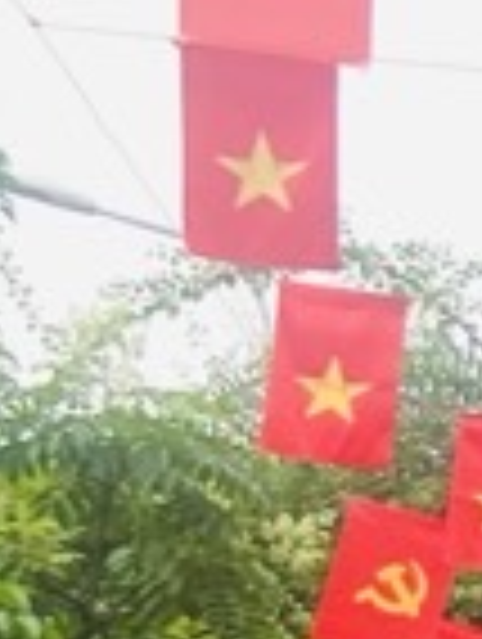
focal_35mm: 187
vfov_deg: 10.2
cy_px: 968
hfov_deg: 6.9
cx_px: 1572
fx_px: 3461
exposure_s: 1/606
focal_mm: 4.25
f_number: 1.8
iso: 32
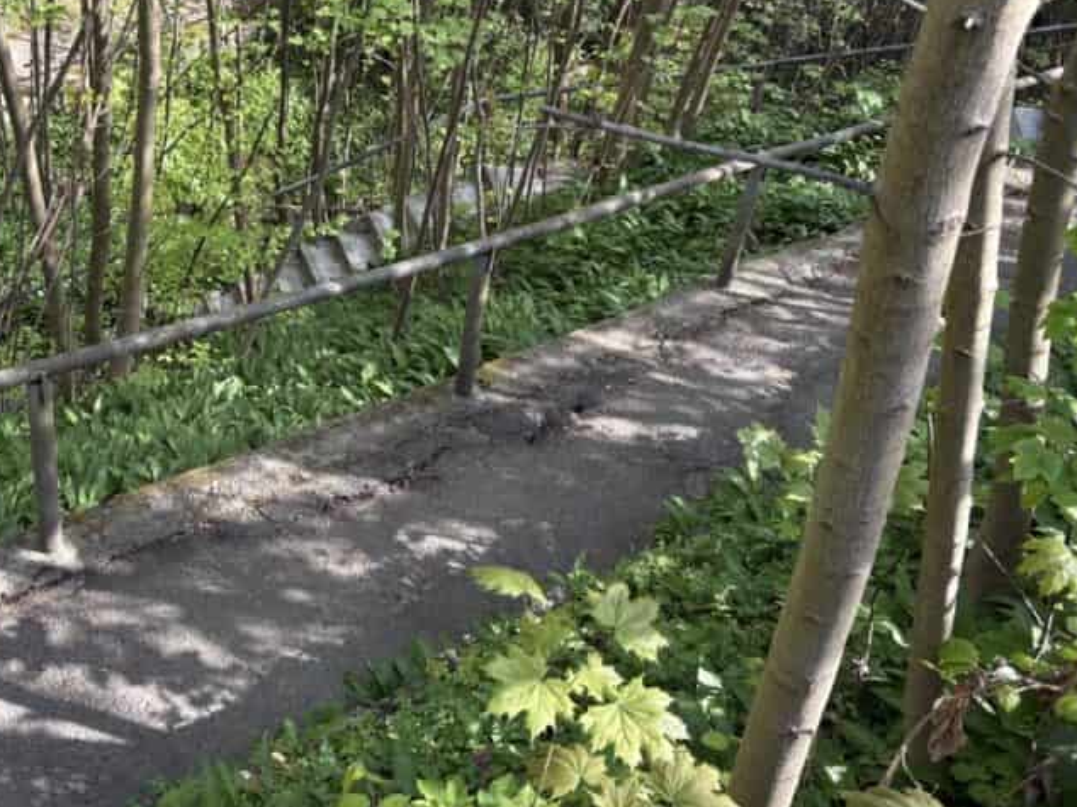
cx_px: 275
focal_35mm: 42
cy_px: 277
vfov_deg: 34.1
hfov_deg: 43.4
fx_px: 1306
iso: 40
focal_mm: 5.96
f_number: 1.6
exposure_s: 1/261
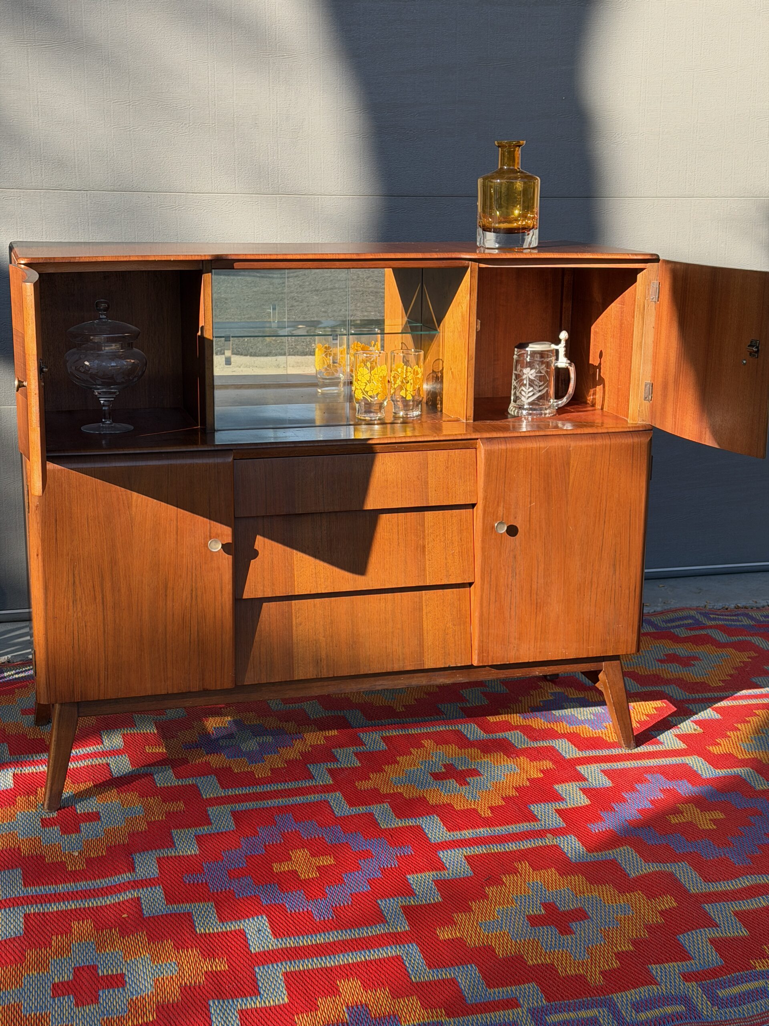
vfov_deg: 39.7
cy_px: 513
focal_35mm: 48
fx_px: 1422
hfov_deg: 30.3
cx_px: 384
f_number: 1.78
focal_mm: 6.76
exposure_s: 1/726
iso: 64
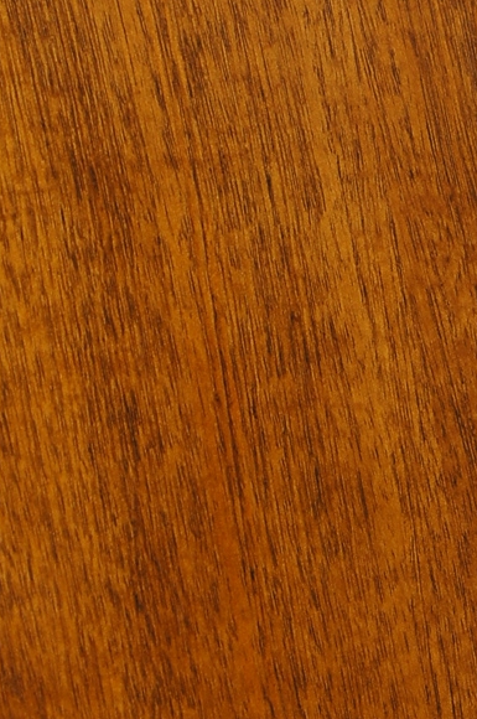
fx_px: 5900
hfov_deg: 4.6
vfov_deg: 7.0
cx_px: 365
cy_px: 435
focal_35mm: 296
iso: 100
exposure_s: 1/4
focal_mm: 50
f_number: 7.1
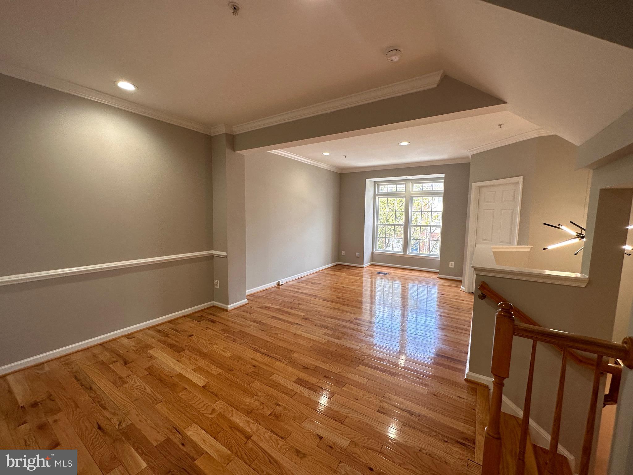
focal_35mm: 14
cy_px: 238
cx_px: 316
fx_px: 256
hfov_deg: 102.1
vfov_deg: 85.7
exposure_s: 1/120
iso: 80
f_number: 2.2
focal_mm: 2.22
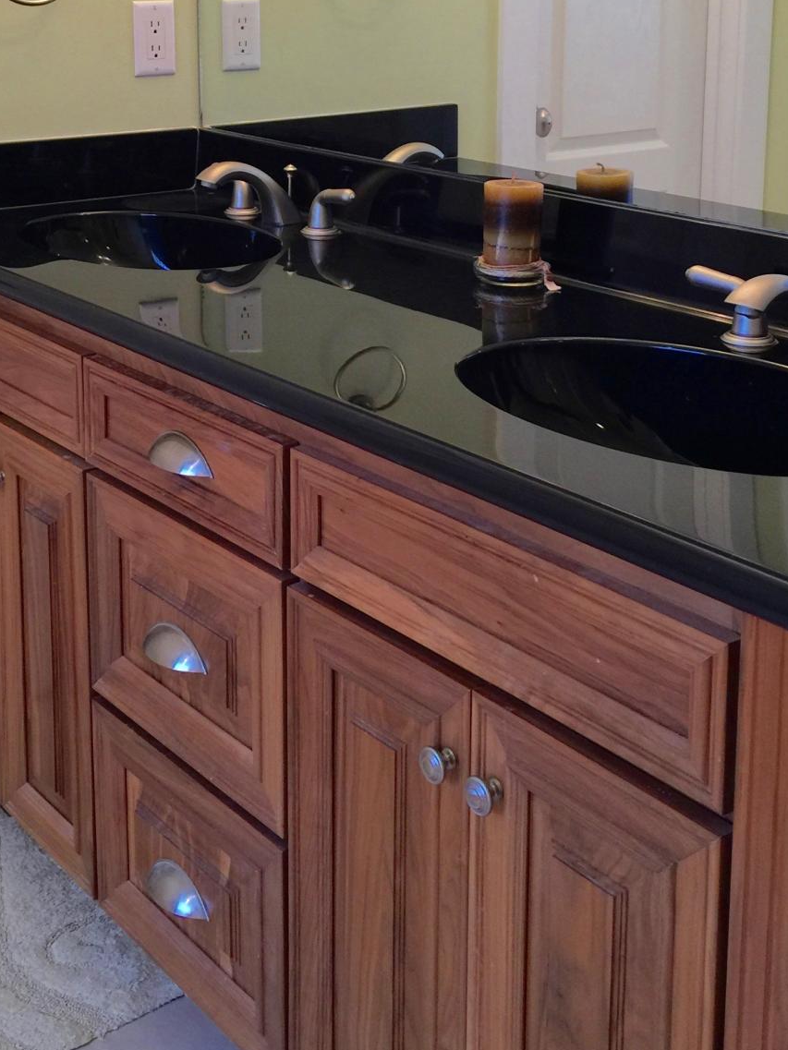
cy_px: 236
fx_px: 1548
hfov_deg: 28.5
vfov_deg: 36.4
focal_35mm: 51
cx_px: 333
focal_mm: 4.15
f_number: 2.2
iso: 40
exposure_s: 1/15
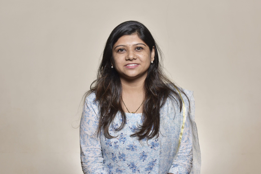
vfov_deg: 27.0
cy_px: 87
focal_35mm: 50
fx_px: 363
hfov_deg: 39.6
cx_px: 130
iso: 320
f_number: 6.3
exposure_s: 1/200
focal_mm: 50
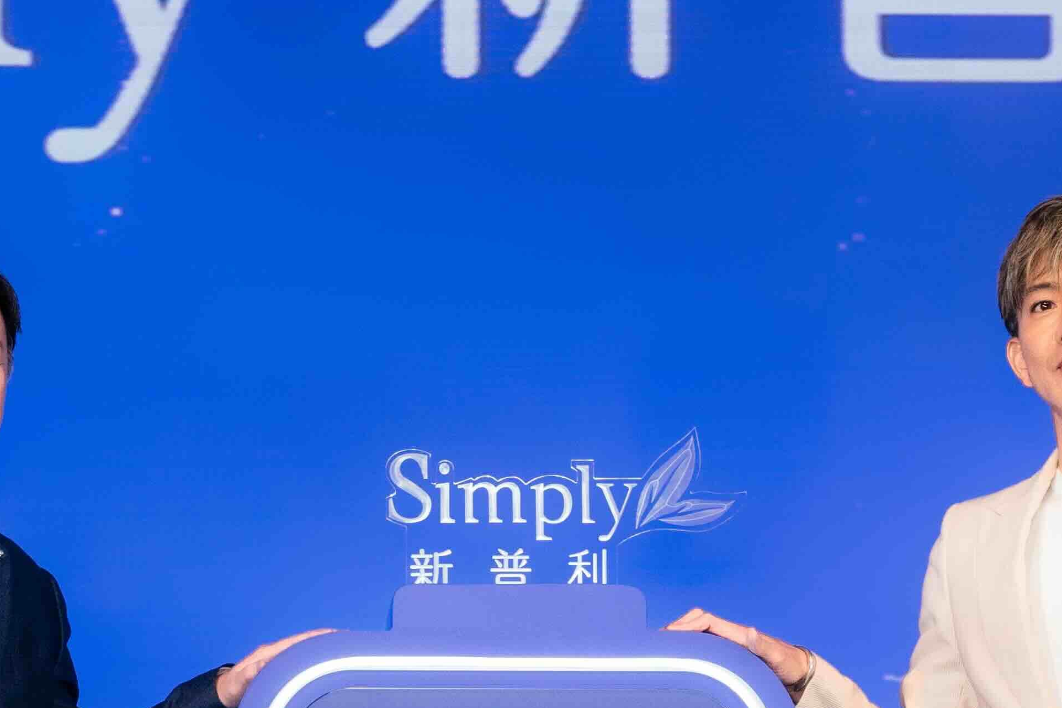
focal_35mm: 131
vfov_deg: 10.3
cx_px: 522
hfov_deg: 15.6
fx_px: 3873
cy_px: 857
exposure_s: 1/250
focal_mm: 42.1
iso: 1250
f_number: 7.1
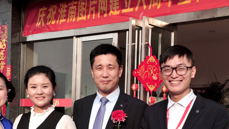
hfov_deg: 27.1
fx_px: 474
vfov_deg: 15.2
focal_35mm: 78
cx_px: 81
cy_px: 128
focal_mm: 42
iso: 200
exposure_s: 1/400
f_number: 5.6
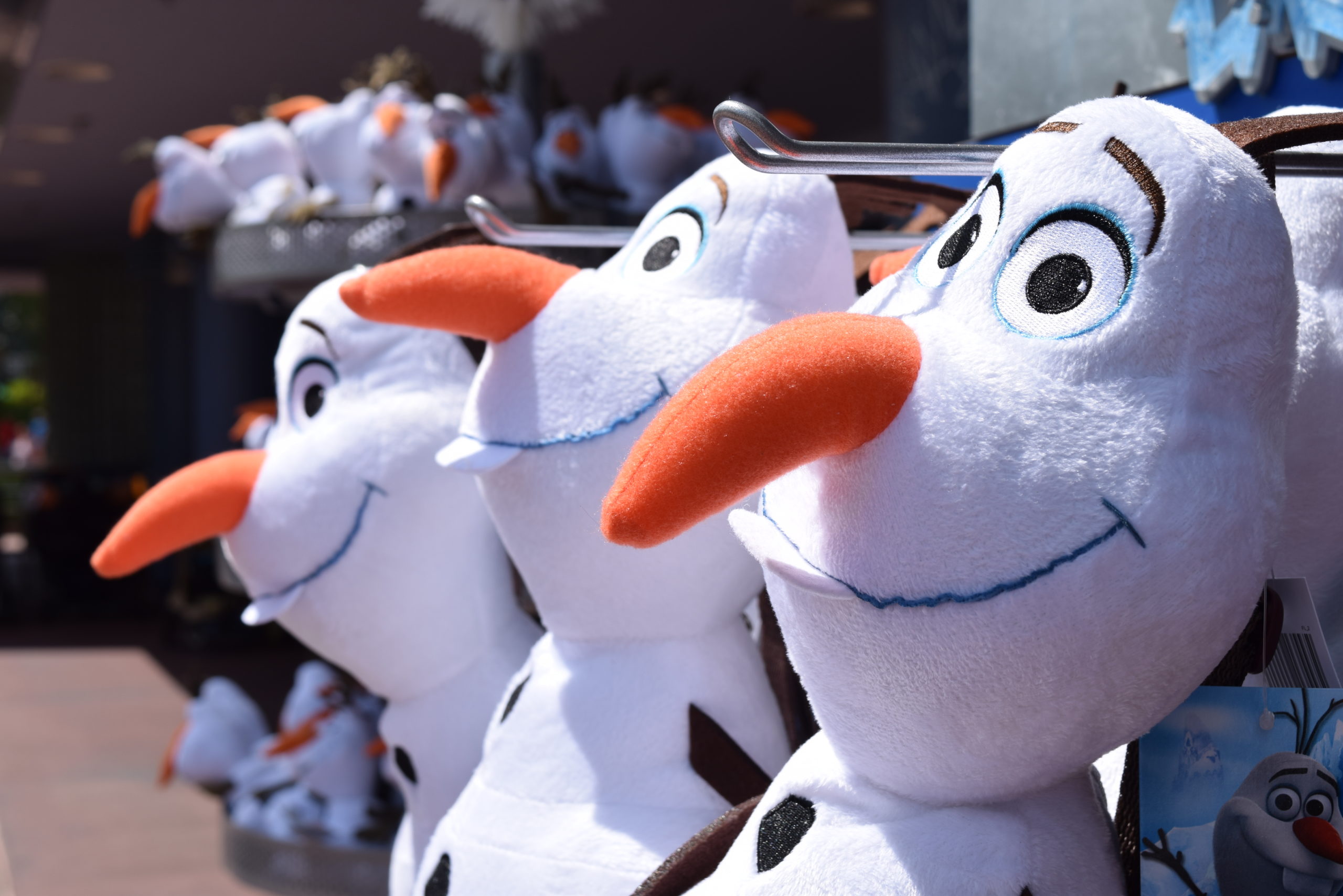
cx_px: 672
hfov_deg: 35.0
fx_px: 2127
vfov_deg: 23.8
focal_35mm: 57
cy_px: 448
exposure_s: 1/320
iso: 100
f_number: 9
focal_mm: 38
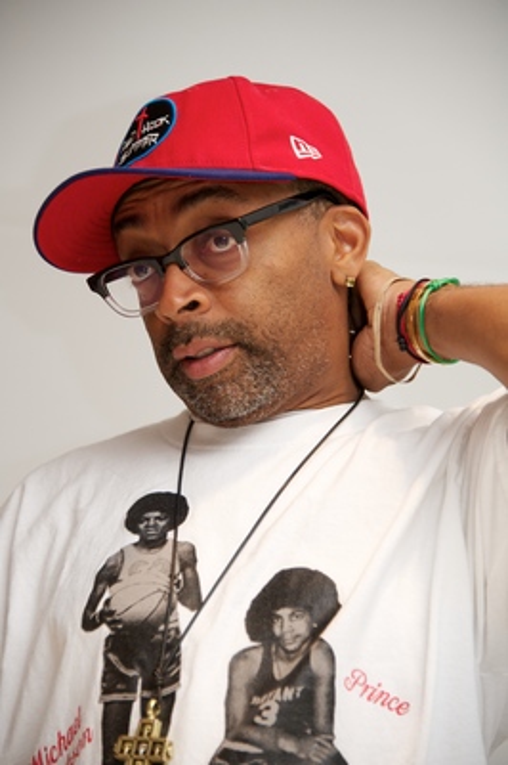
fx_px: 3604
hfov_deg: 8.1
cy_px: 382
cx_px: 254
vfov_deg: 12.1
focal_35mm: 170
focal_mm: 170
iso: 500
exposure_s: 1/60
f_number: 5.6
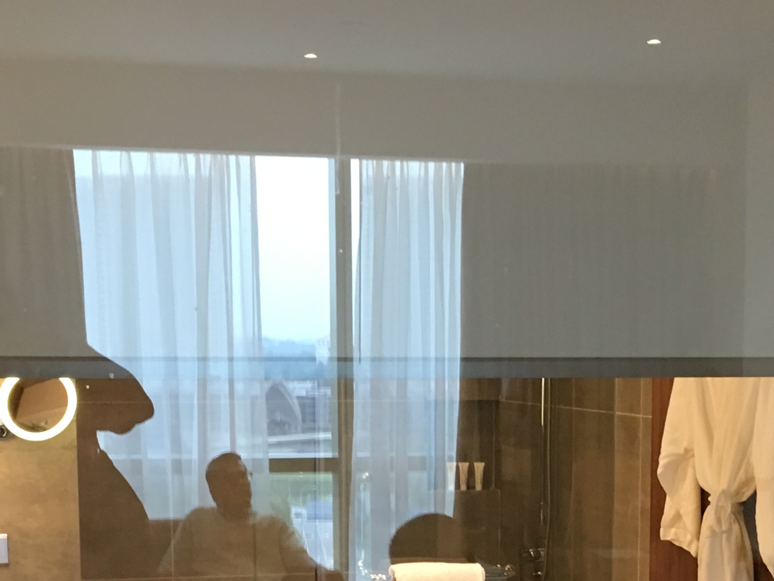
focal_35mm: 78
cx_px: 469
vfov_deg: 18.3
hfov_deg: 25.0
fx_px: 1744
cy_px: 614
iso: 160
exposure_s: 1/33
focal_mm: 4.15
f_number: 2.2
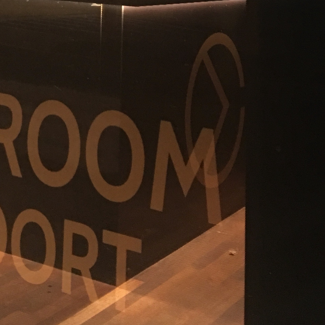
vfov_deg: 20.3
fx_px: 797
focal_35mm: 75
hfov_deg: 22.6
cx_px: 51
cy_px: -143
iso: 125
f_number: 2.2
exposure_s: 1/8
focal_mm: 4.15
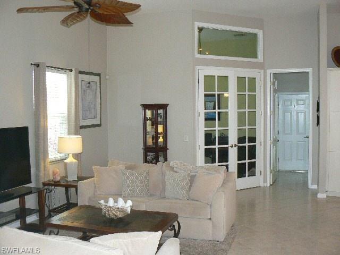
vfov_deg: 39.7
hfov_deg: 51.4
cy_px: 128
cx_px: 170
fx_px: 354
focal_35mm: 36
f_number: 2.8
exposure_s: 1/30
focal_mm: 6
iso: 200
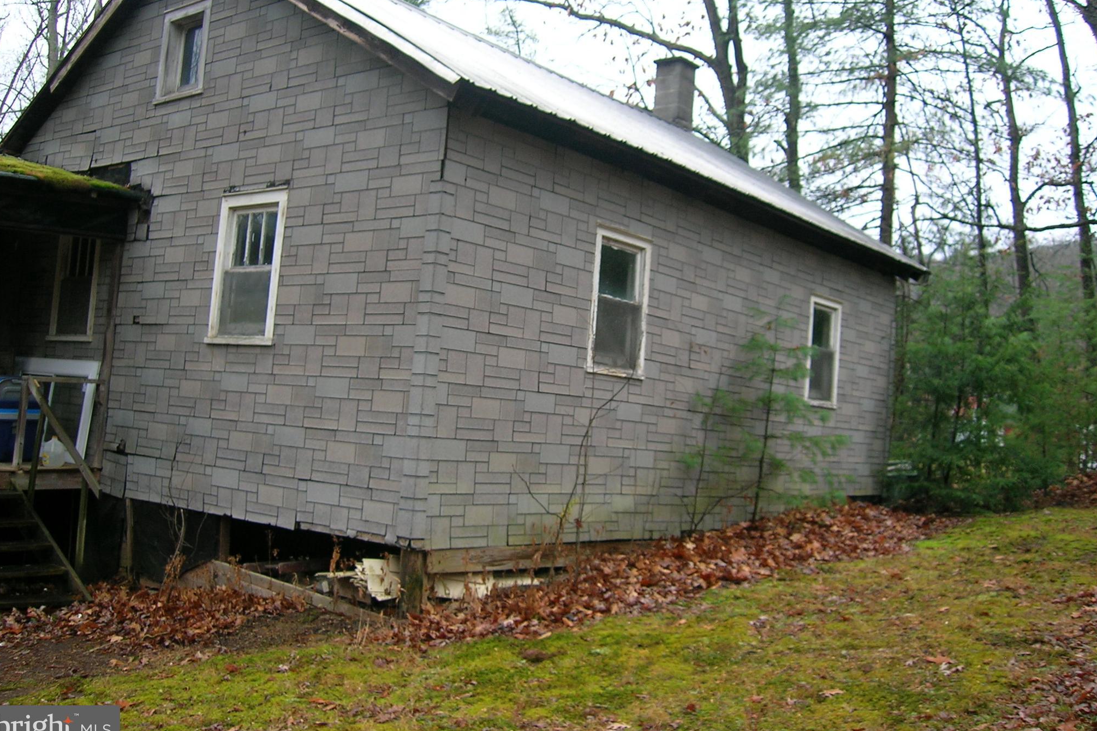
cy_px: 332
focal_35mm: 36
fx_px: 1097
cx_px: 543
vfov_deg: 36.8
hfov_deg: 53.1
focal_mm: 5.7
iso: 50
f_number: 2.9
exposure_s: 1/40.1
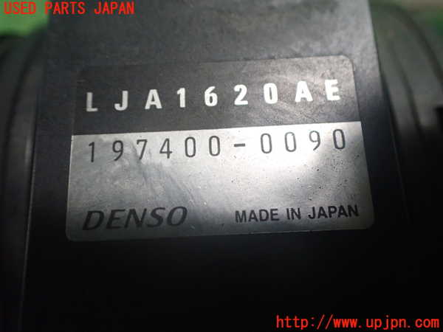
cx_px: 222
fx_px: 384
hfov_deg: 60.0
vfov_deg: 46.8
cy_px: 166
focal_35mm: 30
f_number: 2.3
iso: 800
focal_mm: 5.4
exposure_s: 1/60
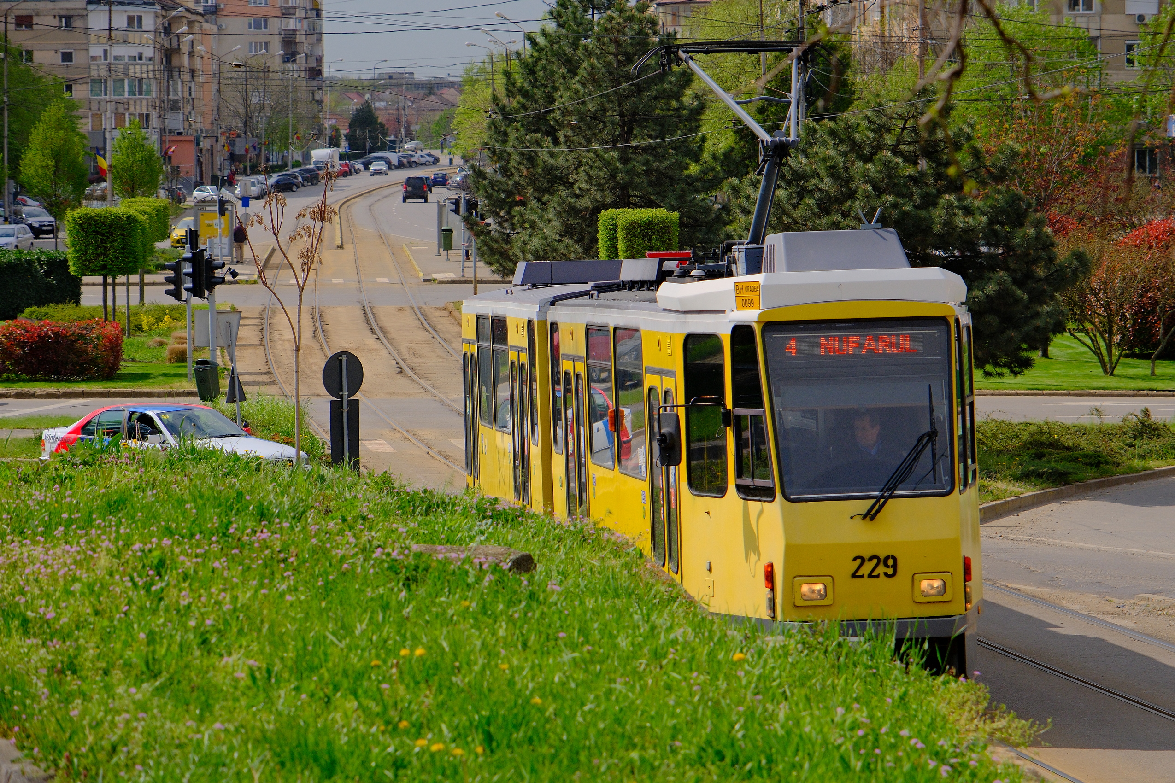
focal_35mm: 120
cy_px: 392
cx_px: 588
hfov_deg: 17.1
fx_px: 3916
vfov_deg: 11.4
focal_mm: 80
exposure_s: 1/2000
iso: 500
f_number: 5.6
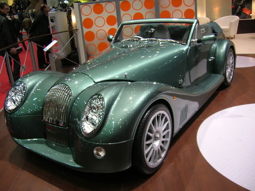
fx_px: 250
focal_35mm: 34
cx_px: 128
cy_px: 96
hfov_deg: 54.0
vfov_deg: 41.7
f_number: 2.9
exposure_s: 1/38
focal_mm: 5.7
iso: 50
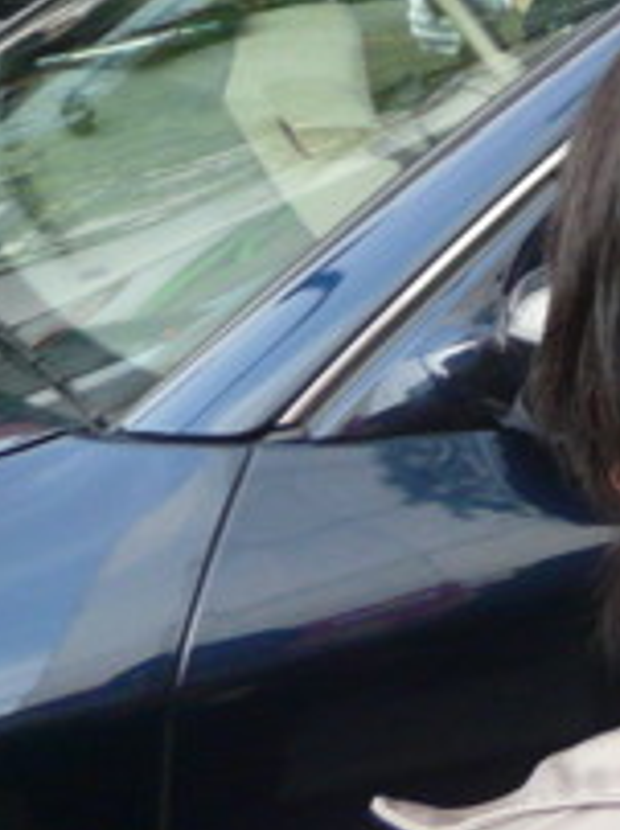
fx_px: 2824
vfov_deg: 15.5
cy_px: -370
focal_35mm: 118
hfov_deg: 10.1
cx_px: 1712
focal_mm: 4.6
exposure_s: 1/125
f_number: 2.8
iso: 160
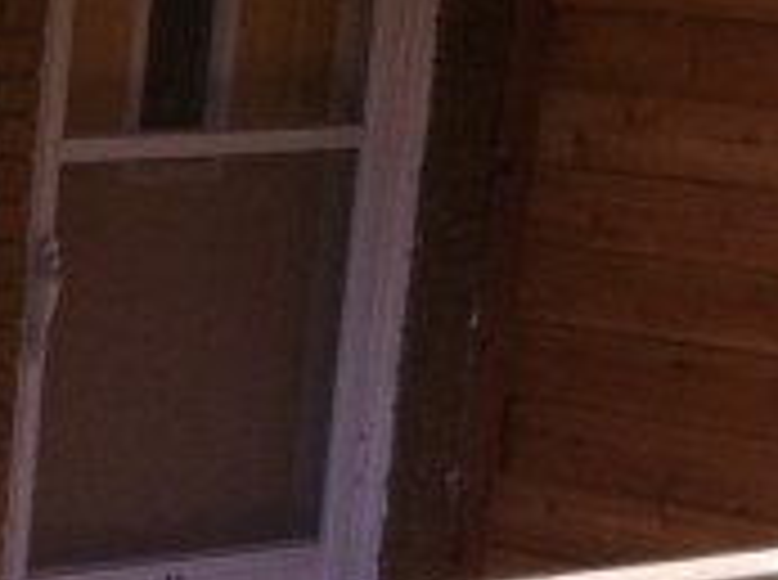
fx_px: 4643
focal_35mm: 207
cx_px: -468
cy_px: 881
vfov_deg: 7.0
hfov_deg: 9.3
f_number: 2.8
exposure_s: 1/973
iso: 80
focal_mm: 3.85
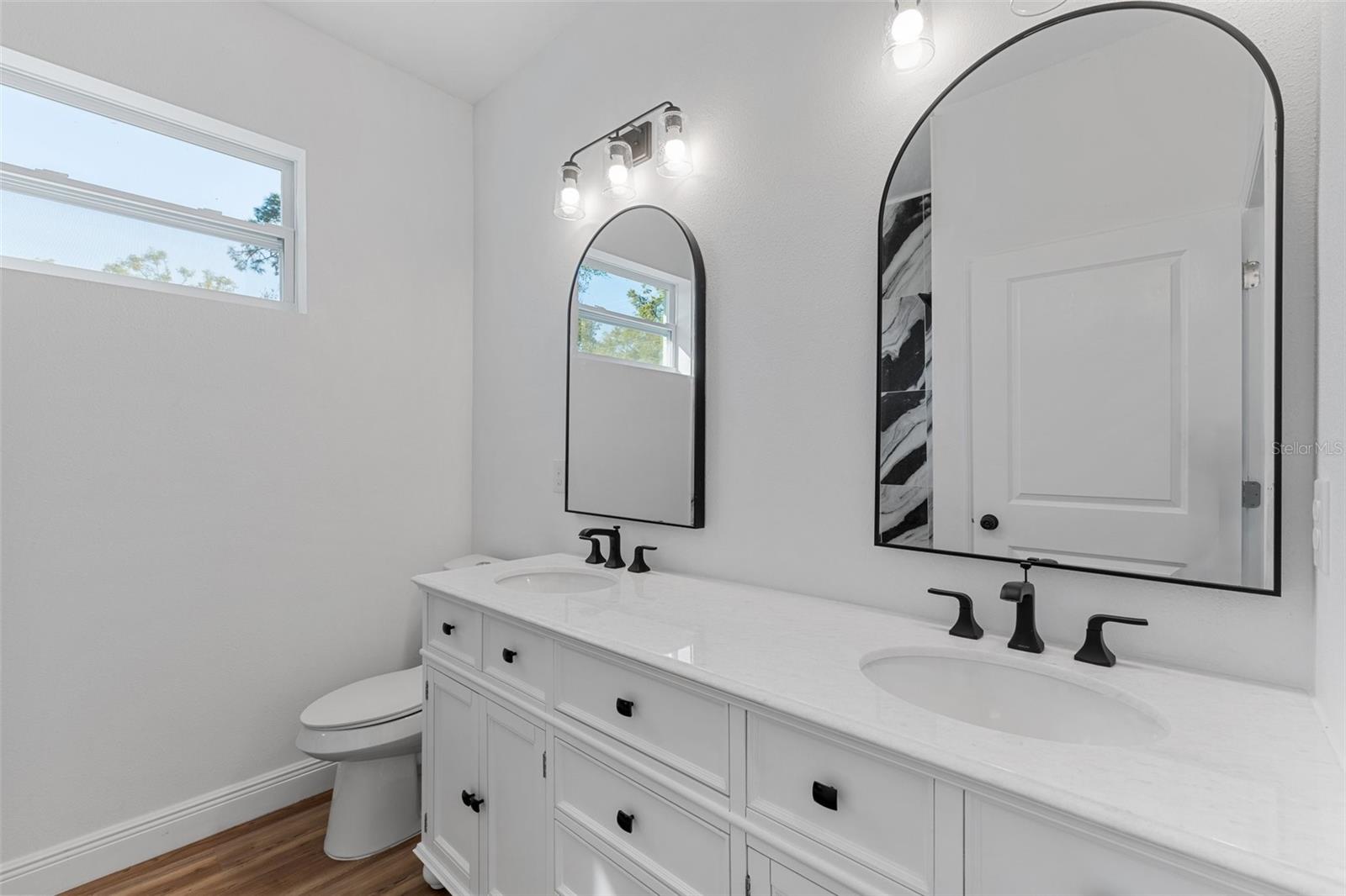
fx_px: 561
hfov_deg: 100.4
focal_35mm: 15
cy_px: 448
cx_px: 673
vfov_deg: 77.3
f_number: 8
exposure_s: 1/3
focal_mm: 10
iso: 100
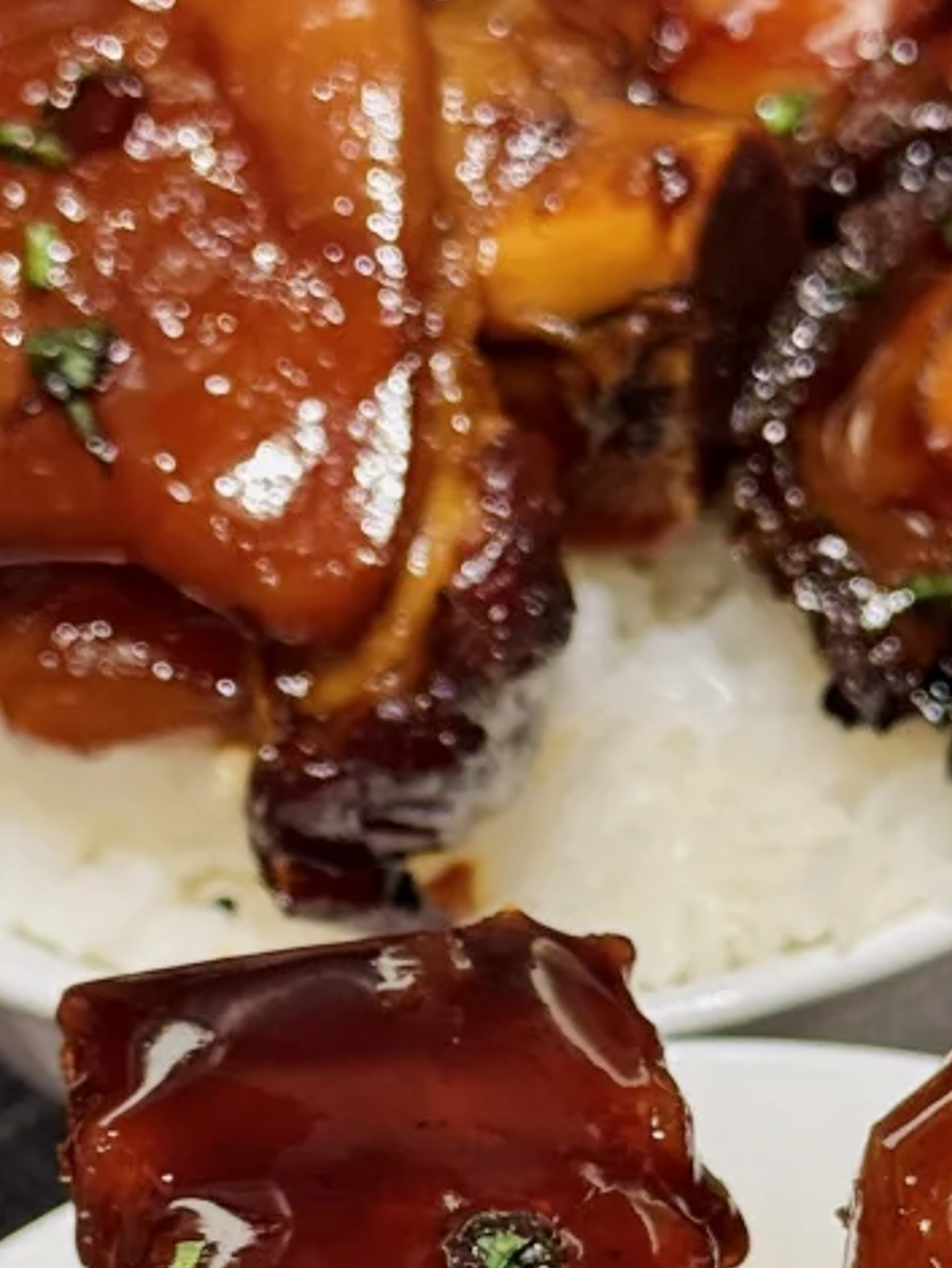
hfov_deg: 10.1
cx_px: 690
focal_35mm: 147
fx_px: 5385
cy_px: 1004
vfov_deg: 13.4
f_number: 1.78
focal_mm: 6.76
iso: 100
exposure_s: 1/100
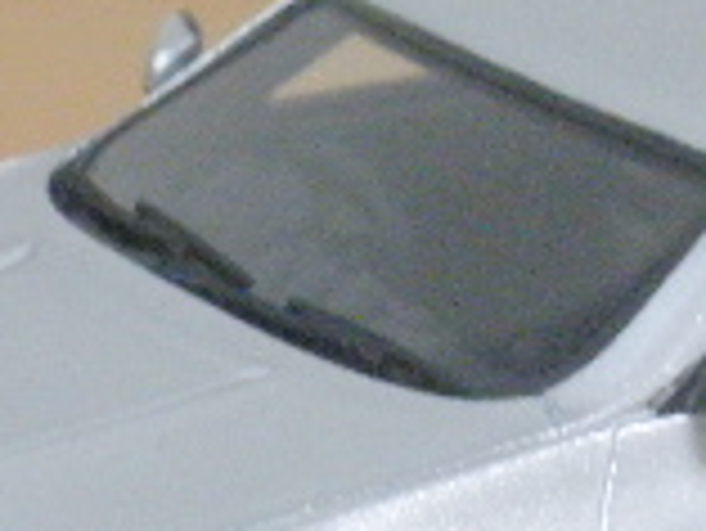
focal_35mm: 212
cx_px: 328
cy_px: 526
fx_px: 4327
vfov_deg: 7.0
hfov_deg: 9.3
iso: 200
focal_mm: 9.1
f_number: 4.3
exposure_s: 1/13
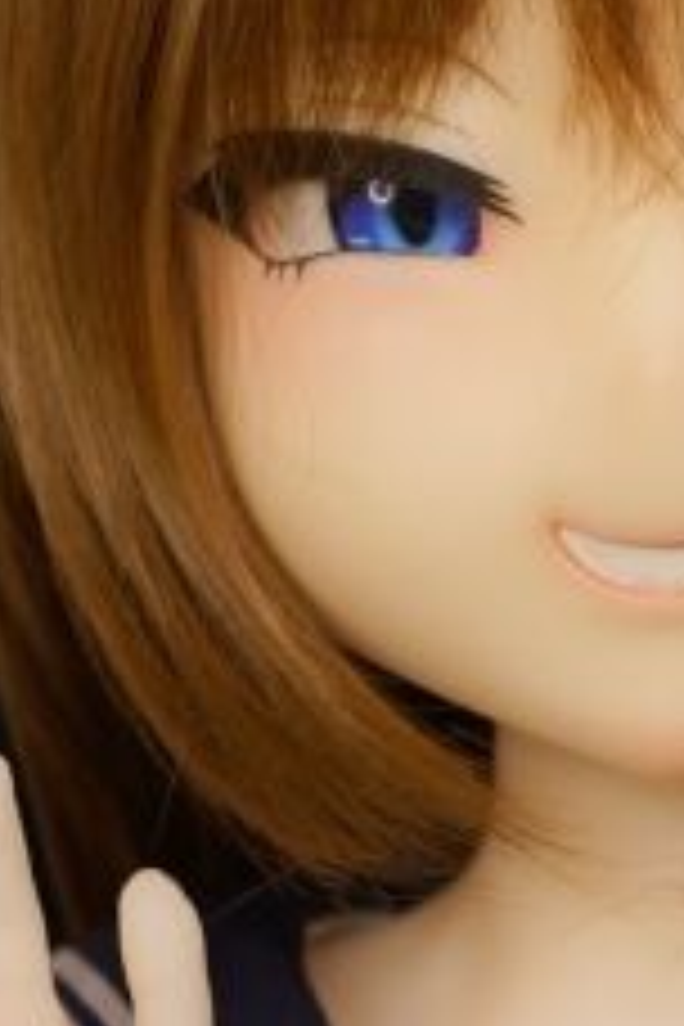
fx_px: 3933
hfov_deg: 9.9
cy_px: 1332
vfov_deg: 14.3
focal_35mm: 138
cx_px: 693
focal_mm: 35
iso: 320
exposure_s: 1/100
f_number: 3.2
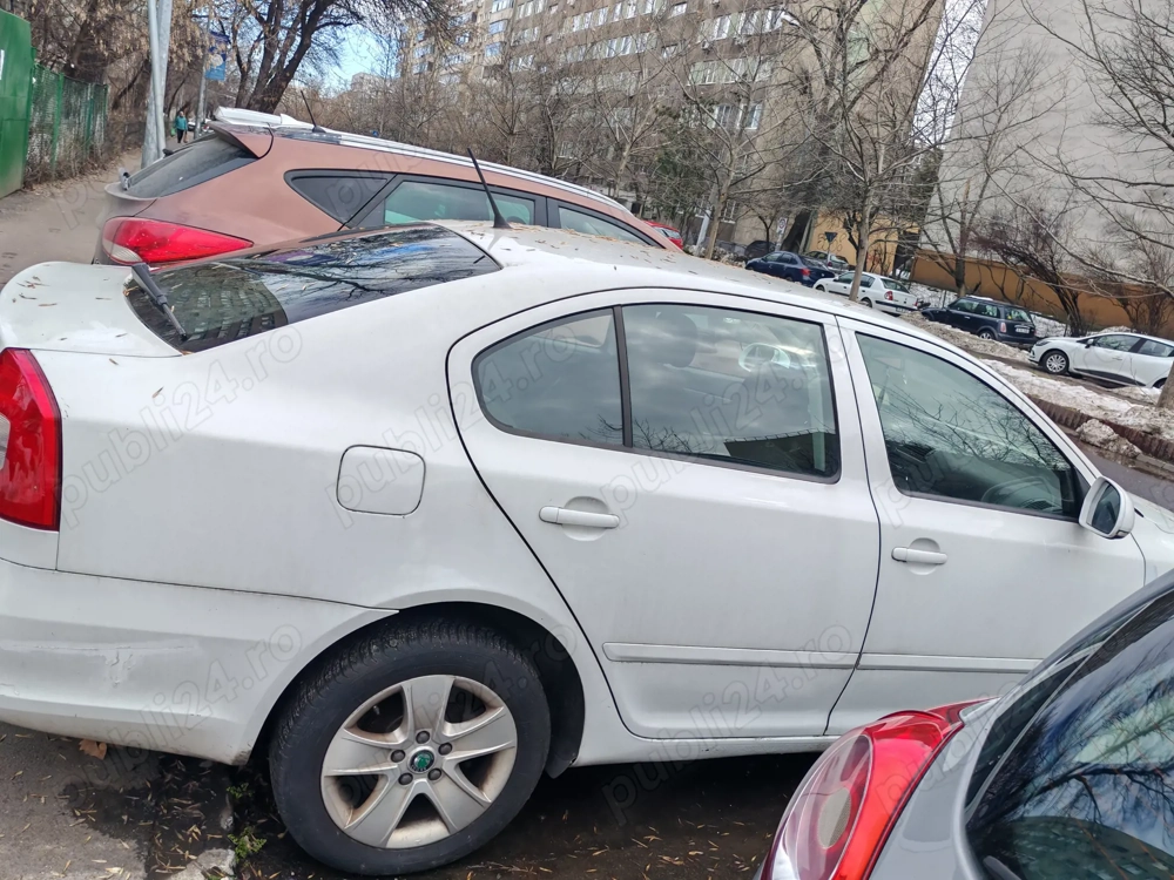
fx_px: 916
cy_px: 440
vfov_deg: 51.4
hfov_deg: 65.3
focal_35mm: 27
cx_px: 587
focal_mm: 5.52
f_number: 1.95
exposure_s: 1/1200
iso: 50
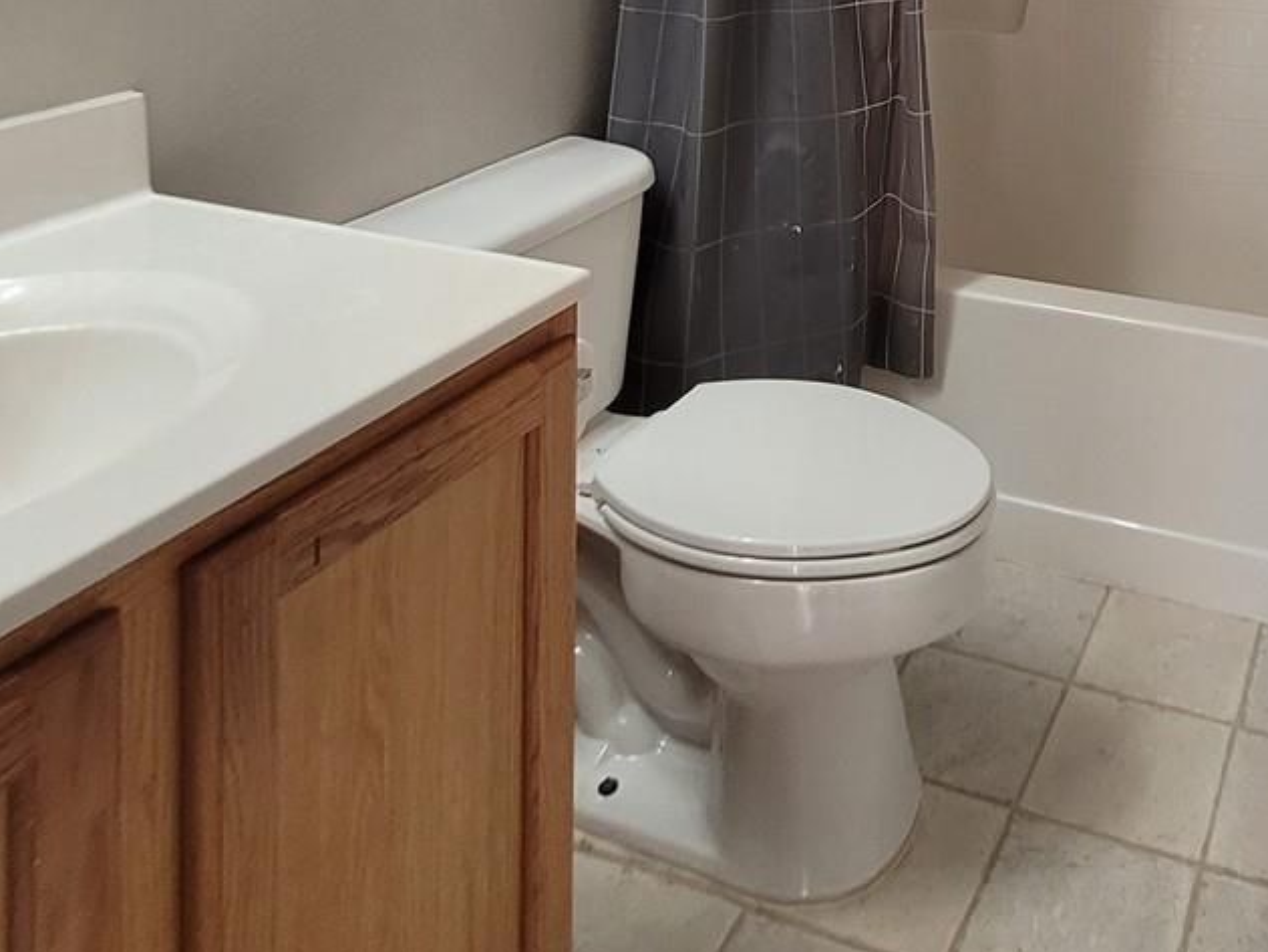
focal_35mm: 33
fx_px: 1209
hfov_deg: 52.1
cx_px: 996
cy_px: -179
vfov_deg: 34.7
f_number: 2.2
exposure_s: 1/60
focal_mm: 1.74
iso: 160
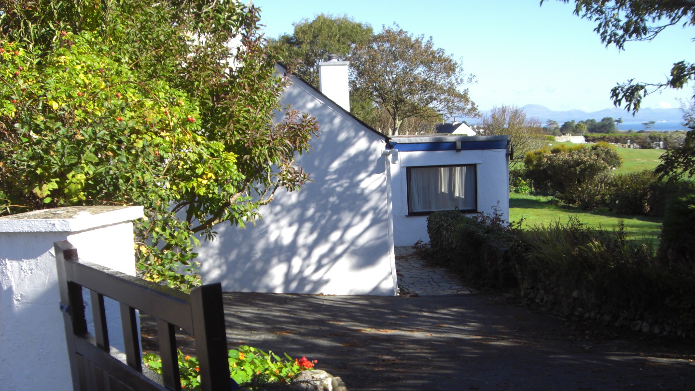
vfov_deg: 25.8
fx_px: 848
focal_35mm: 46
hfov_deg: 44.6
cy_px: 273
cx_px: 369
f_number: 2.7
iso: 64
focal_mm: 6.2
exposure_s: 1/500
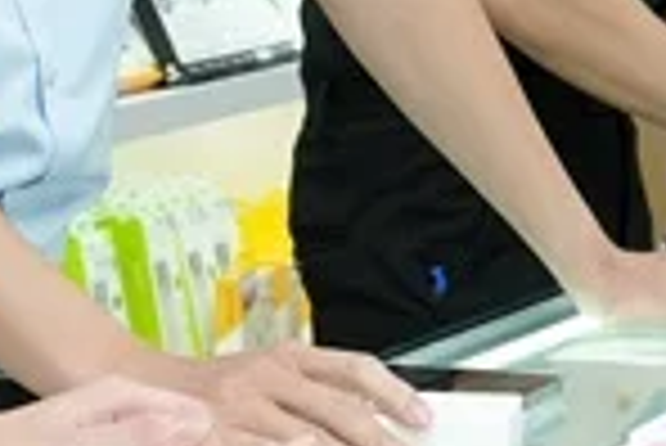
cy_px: -367
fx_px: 4187
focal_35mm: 226
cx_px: 441
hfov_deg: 9.1
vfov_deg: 6.0
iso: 800
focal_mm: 43.6
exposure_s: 1/200
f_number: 5.6
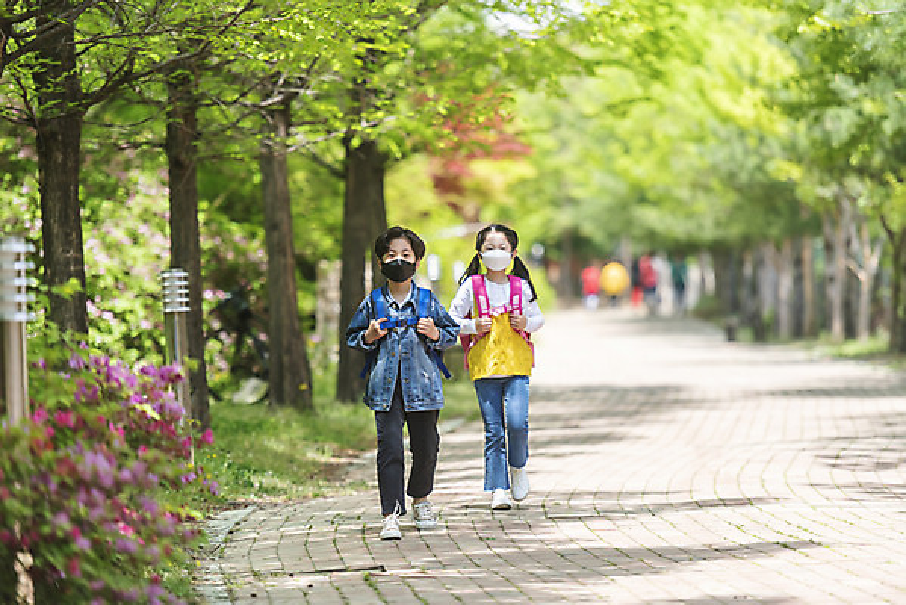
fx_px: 4406
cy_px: 302
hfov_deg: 11.7
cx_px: 453
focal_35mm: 175
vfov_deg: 7.9
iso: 200
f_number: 2.8
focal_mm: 175
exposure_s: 1/500
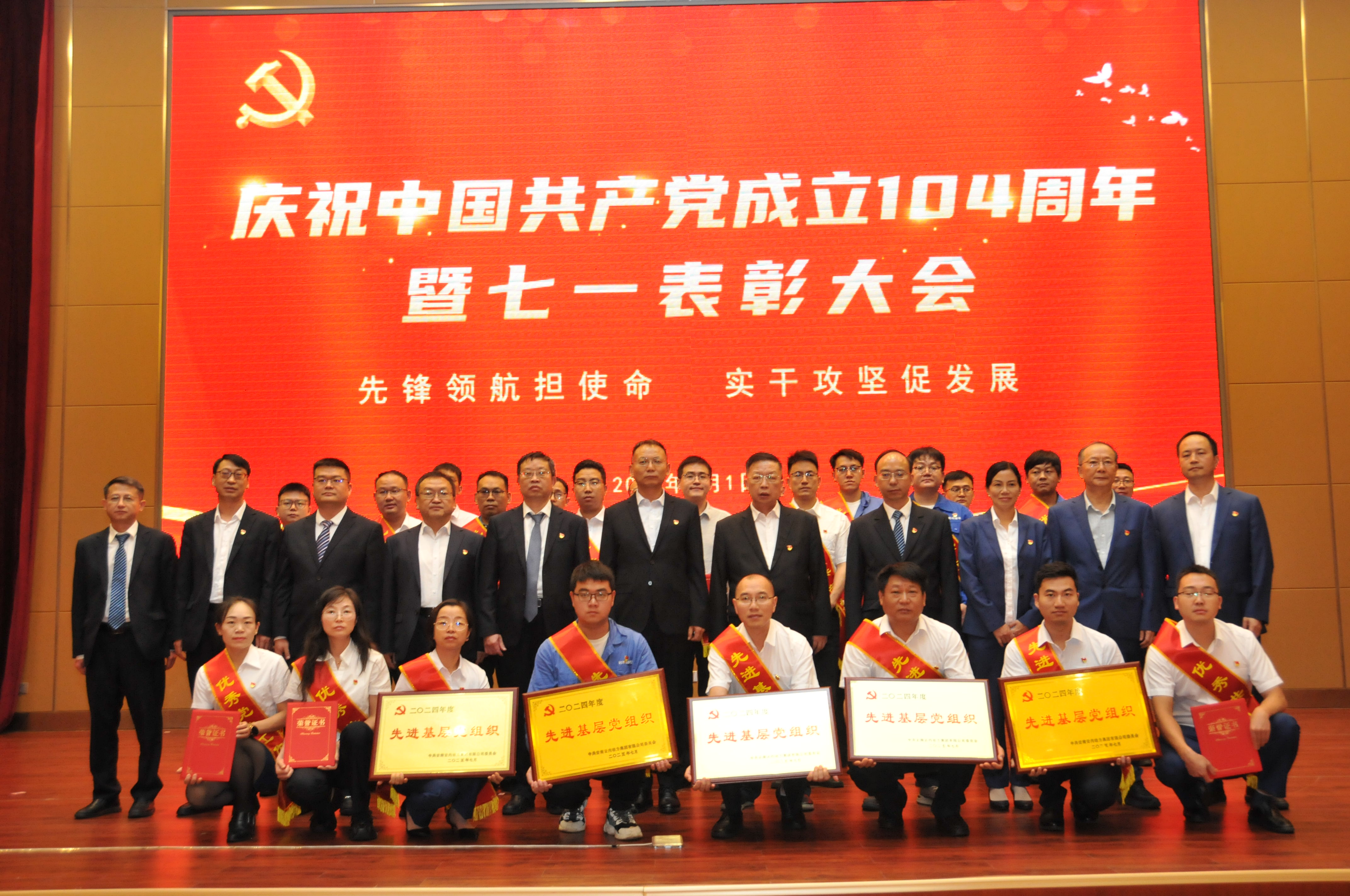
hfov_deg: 53.2
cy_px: 448
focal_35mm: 36
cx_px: 675
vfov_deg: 36.8
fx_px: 1348
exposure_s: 1/60
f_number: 5
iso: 1250
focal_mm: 24
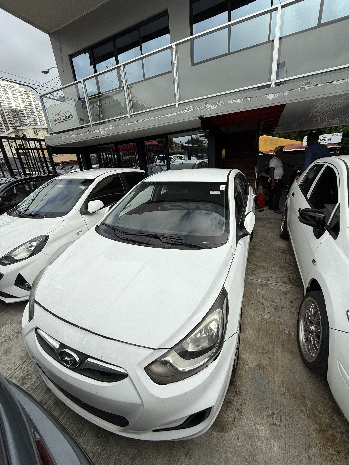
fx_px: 188
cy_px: 232
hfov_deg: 85.7
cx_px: 174
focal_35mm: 14
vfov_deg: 102.1
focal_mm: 2.22
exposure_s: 1/1961
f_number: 2.2
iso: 50
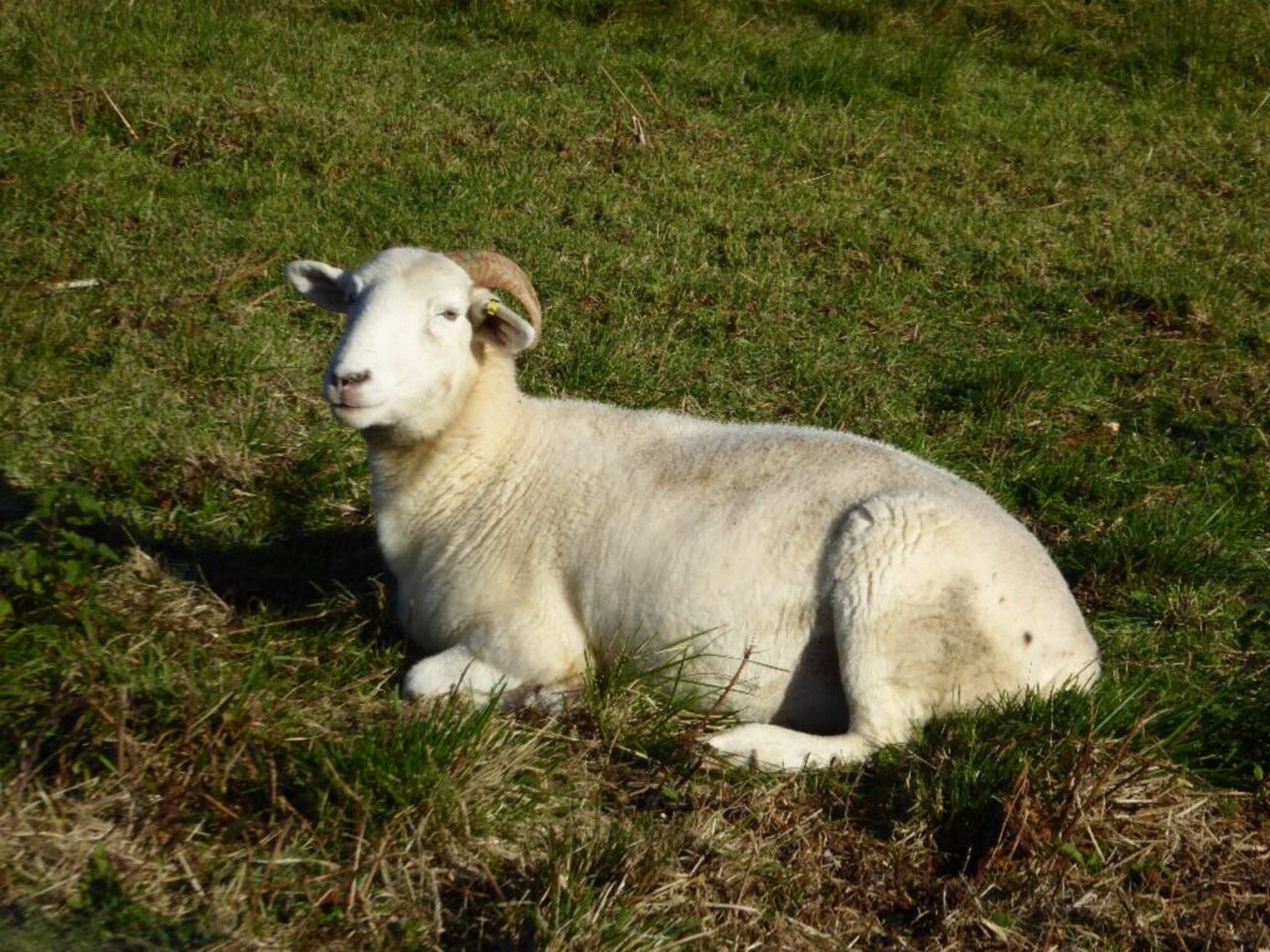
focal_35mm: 191
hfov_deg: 10.4
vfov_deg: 7.8
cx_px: 635
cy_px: 476
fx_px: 7007
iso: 100
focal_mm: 30.9
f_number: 5.6
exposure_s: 1/640
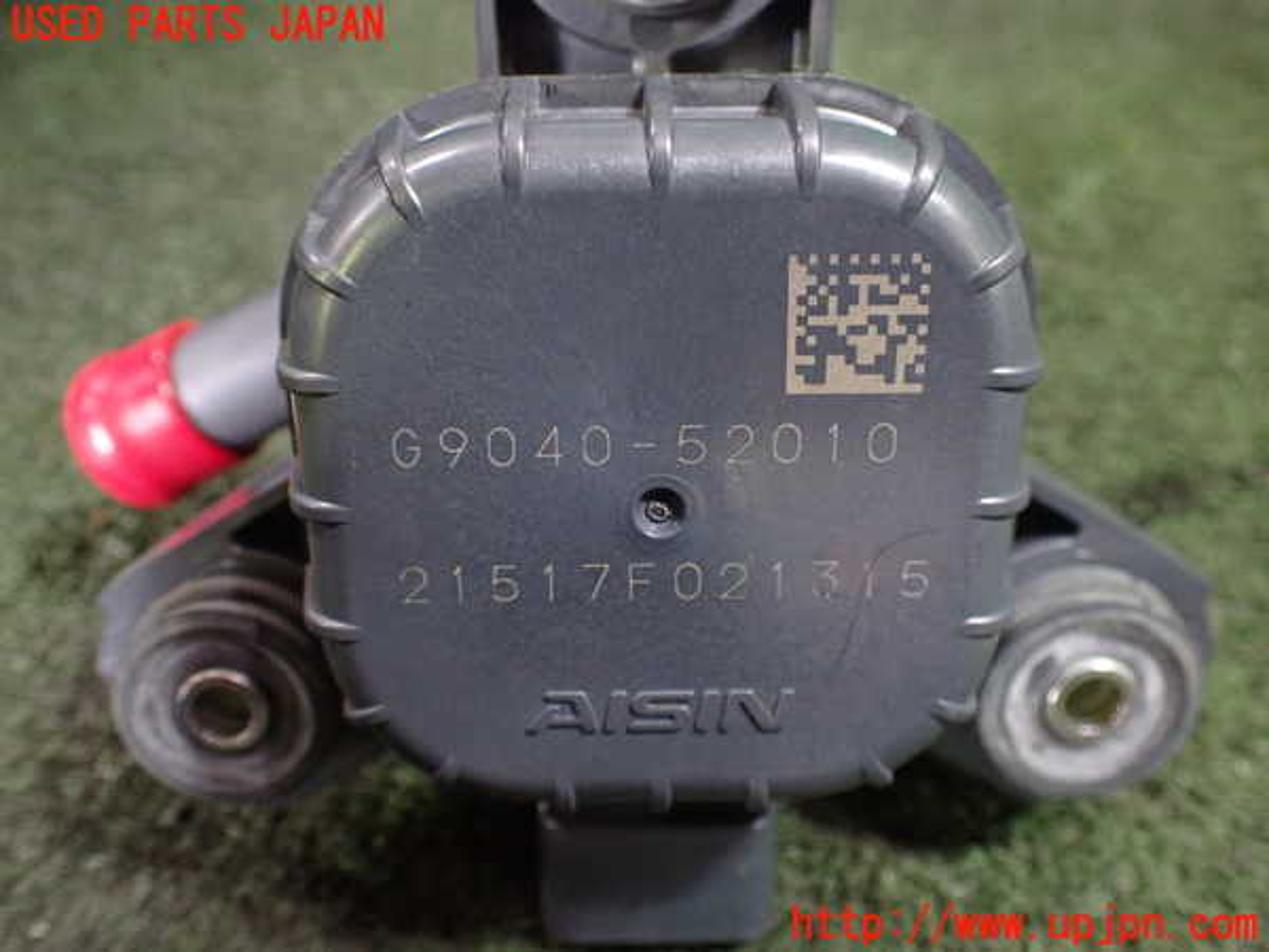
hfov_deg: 60.0
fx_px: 1100
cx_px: 634
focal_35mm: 30
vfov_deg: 46.8
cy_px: 476
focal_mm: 5.4
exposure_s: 1/60
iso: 800
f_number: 2.3
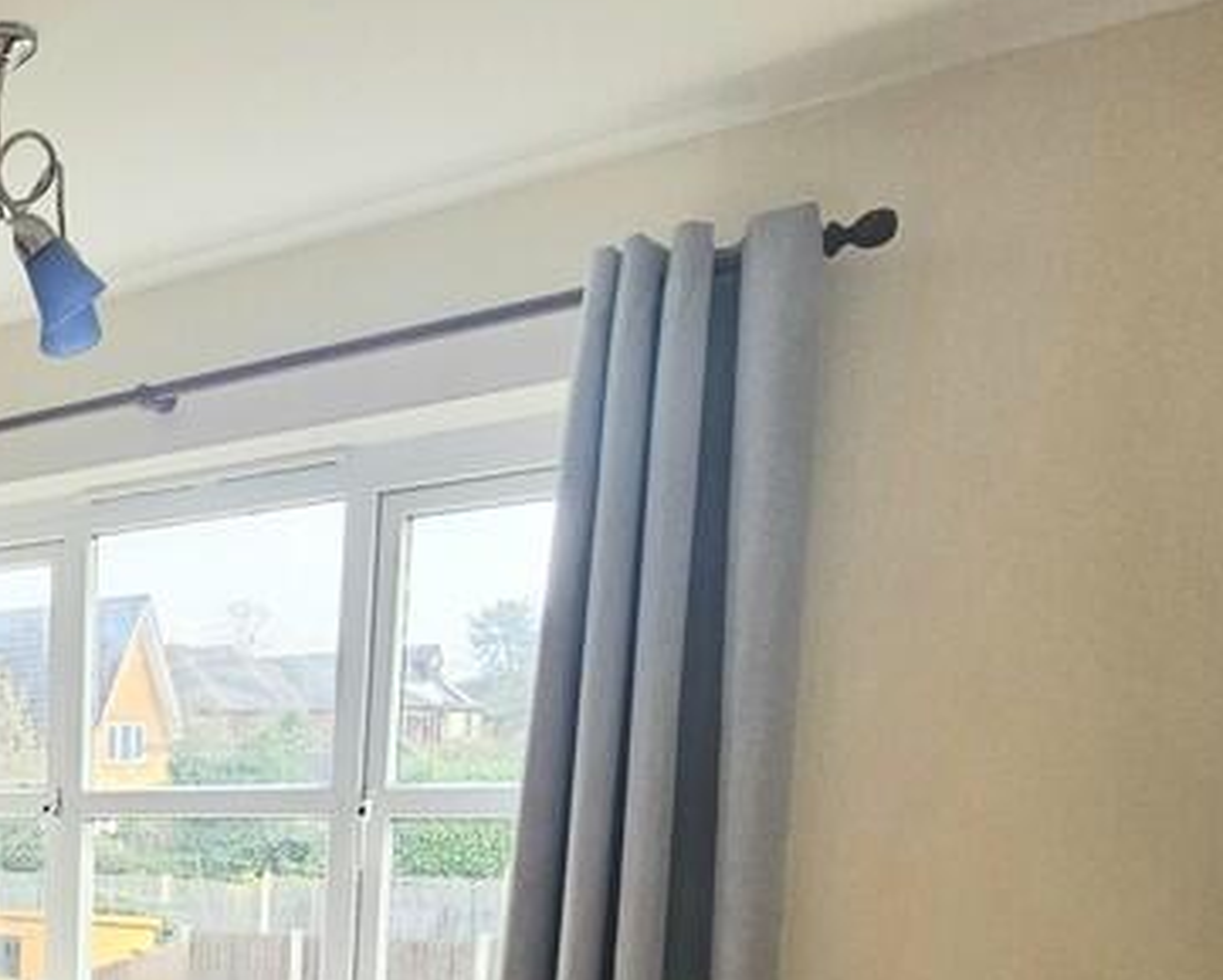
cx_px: -315
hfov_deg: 36.1
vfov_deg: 36.6
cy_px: 997
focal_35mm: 36
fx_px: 1303
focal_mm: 2.2
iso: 64
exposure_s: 1/100
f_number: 2.2
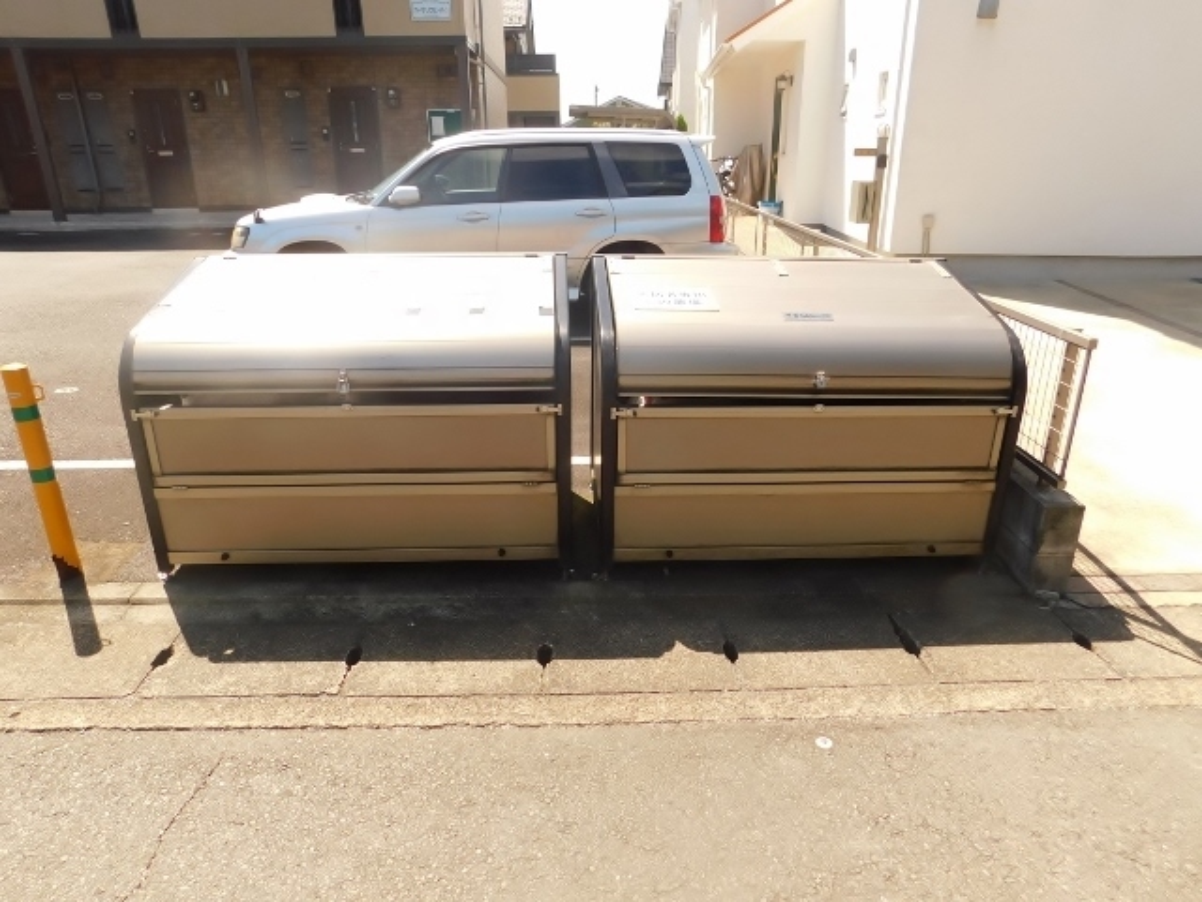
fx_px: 799
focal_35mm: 23
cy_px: 451
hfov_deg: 73.9
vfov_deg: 58.9
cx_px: 601
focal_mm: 4
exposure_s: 1/640
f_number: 3
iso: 125
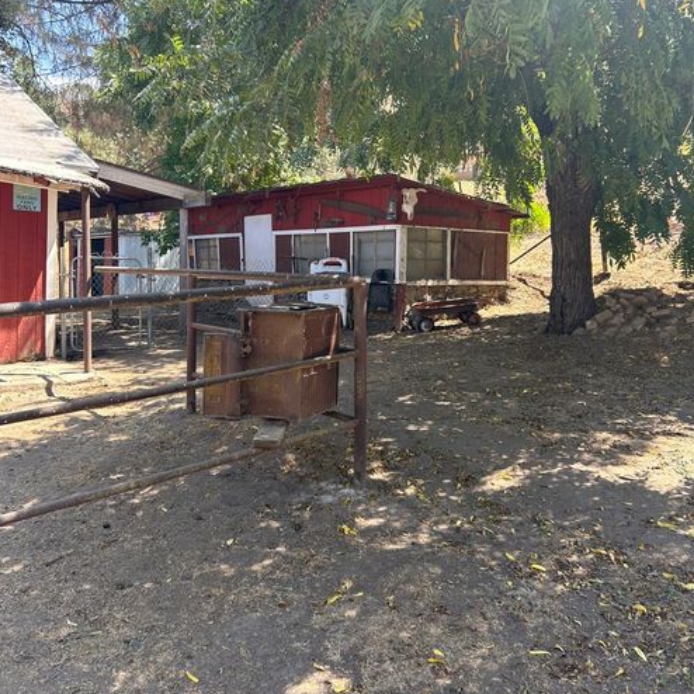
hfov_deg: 52.5
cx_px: 348
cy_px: 299
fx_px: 703
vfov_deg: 52.4
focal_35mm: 31
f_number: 1.5
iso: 50
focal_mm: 5.7
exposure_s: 1/452
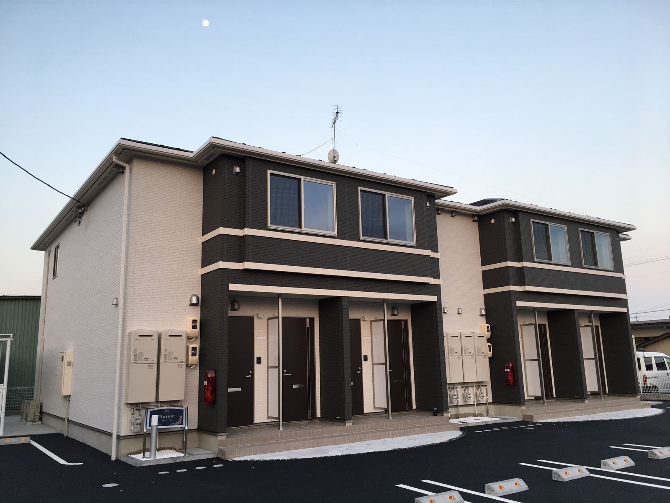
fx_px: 561
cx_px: 335
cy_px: 252
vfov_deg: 48.2
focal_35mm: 29
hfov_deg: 61.7
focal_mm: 4.15
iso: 32
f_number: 2.2
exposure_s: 1/60
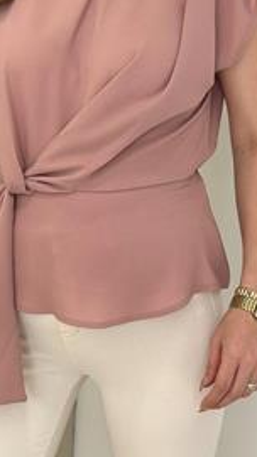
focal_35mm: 103
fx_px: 1251
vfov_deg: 20.4
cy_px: 58
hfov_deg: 11.7
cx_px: 120
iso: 80
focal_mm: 6.86
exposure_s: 1/296
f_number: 1.78
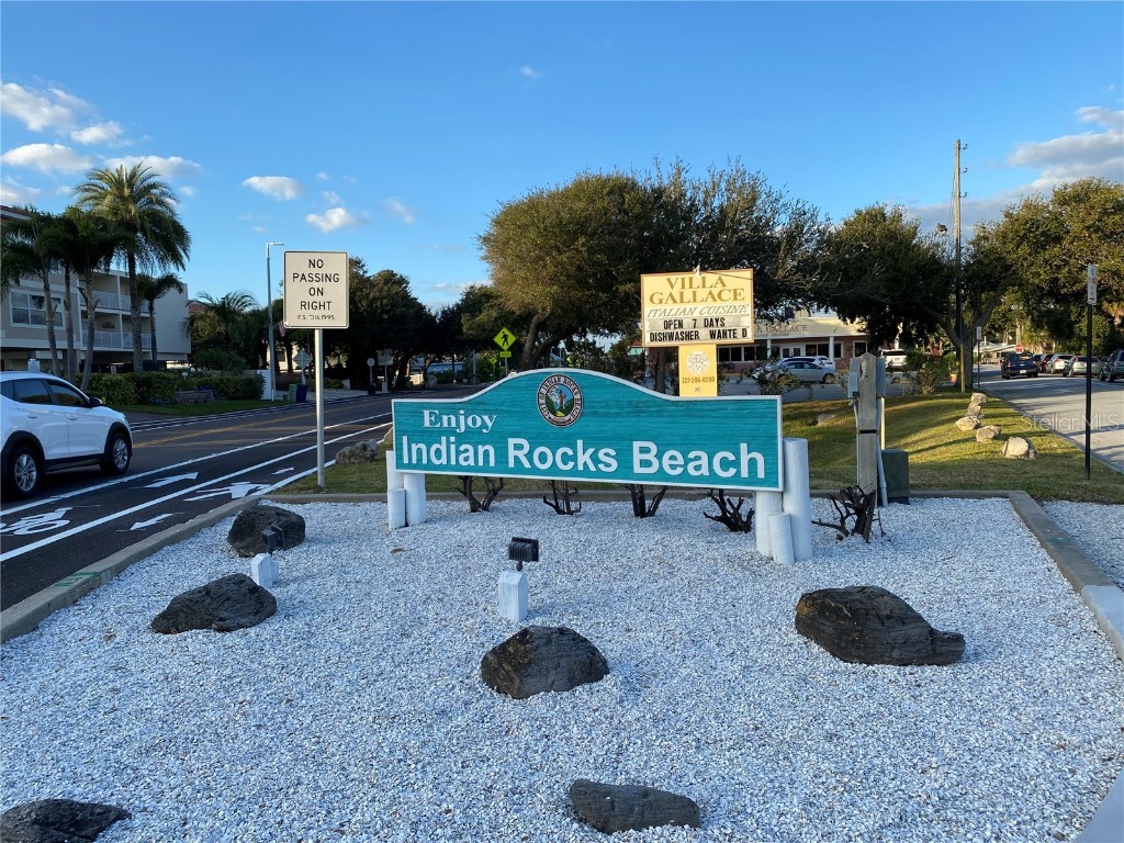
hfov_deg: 67.3
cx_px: 562
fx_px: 844
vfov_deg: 53.1
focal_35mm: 26
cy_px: 422
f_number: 1.8
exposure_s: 1/1016
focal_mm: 4.25
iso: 32
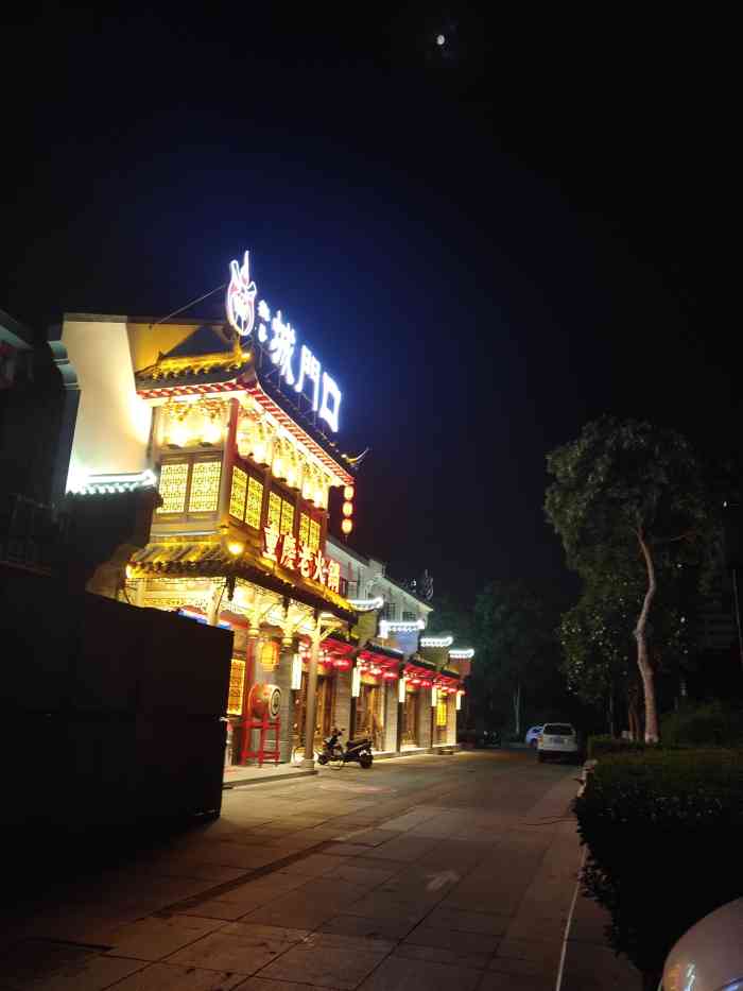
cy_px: 496
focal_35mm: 30
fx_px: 858
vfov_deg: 60.0
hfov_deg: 46.8
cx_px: 372
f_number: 1.8
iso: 456
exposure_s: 1/50
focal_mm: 4.35
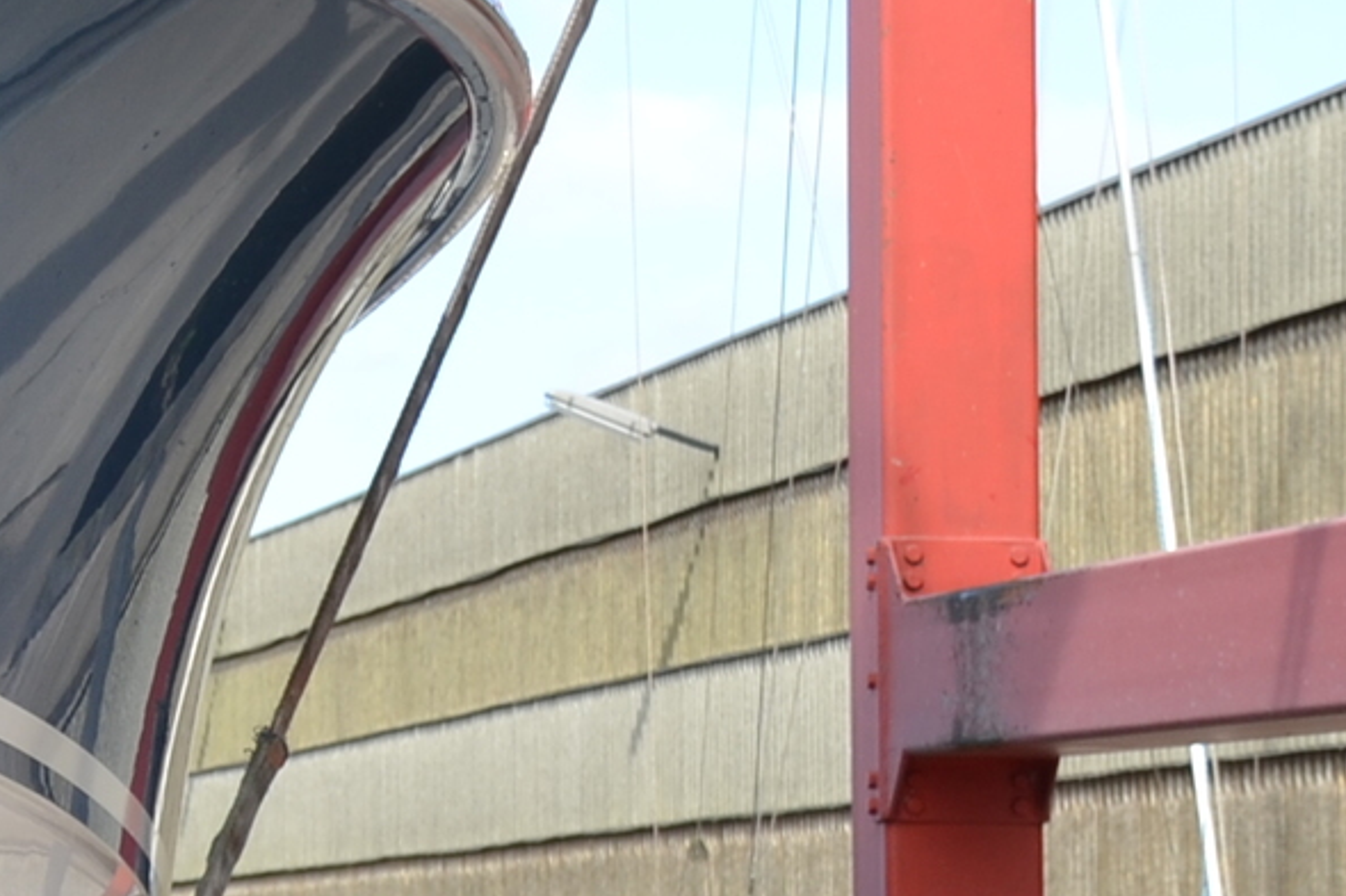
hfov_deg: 10.1
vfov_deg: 7.0
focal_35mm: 197
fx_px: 7368
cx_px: -755
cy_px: 300
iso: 100
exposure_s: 1/200
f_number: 5.6
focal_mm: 31
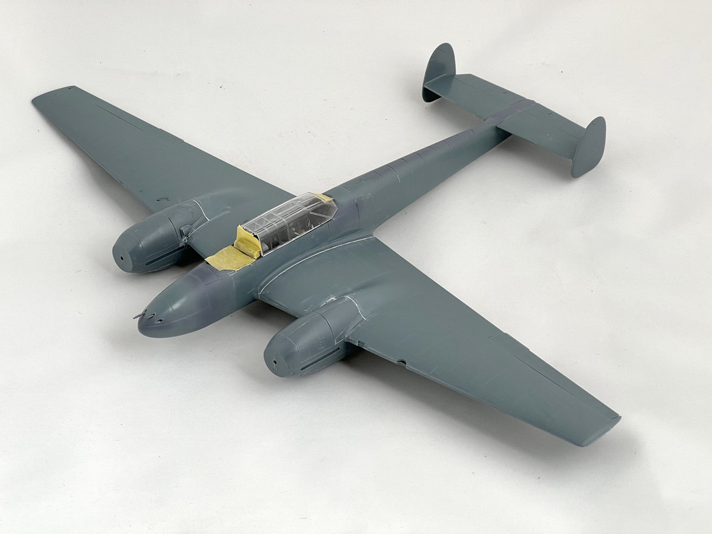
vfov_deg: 19.1
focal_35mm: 77
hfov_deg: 25.3
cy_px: 267
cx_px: 356
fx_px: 1584
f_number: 2.8
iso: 50
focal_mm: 9
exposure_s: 1/100
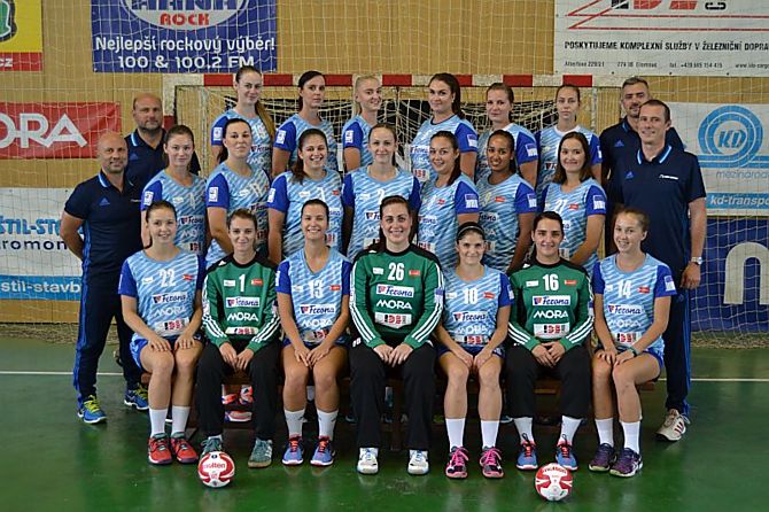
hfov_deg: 43.6
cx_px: 384
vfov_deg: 29.8
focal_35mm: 45
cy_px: 256
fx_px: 961
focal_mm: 30
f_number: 4.2
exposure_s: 1/60
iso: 560
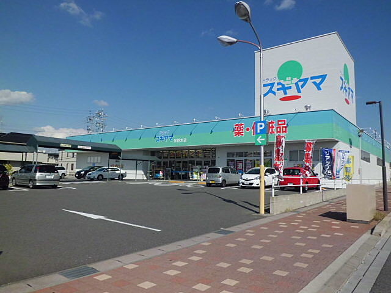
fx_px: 294
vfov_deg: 53.1
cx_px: 196
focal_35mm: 26
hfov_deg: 67.3
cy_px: 146
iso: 64
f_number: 7.9
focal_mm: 4.7
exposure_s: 1/400
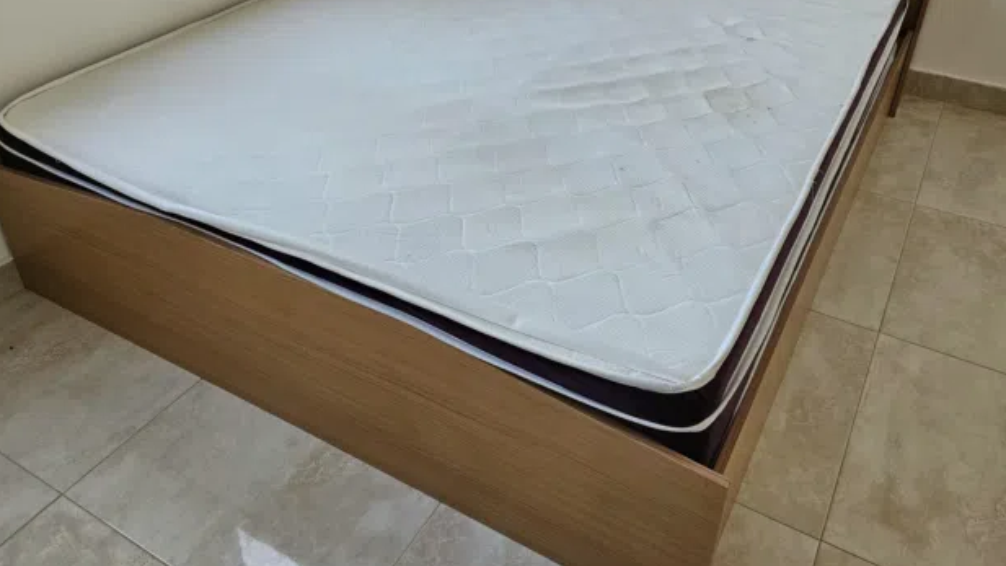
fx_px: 694
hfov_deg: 71.9
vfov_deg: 43.9
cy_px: 204
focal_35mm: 26
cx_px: 486
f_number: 1.7
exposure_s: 1/182
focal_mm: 6.3
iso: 160
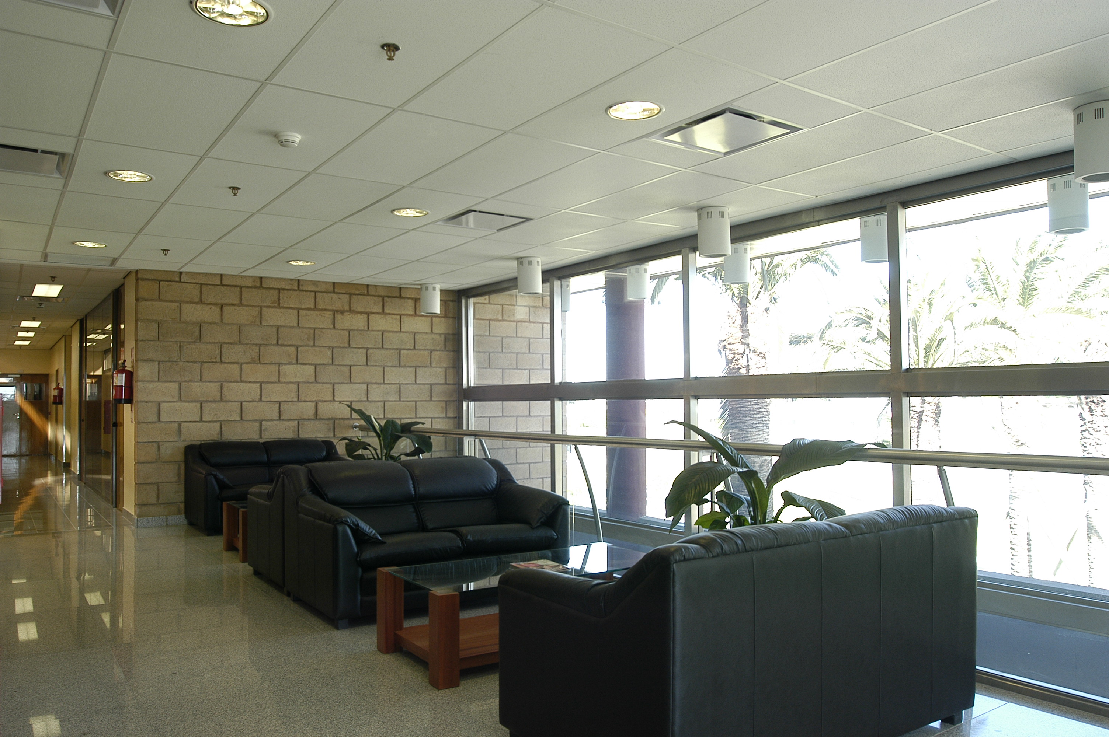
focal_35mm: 26
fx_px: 785
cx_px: 554
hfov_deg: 70.5
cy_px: 368
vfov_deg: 50.3
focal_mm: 17
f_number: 5.6
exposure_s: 1/50
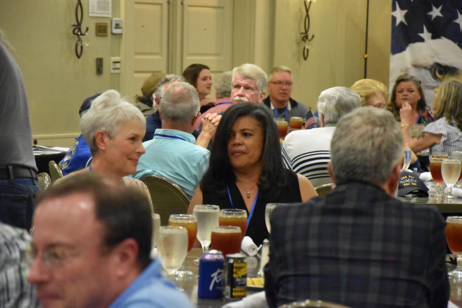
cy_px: 154
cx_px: 231
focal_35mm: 158
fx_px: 2021
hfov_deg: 13.0
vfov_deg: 8.7
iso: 11400
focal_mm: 105
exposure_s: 1/125
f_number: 5.6
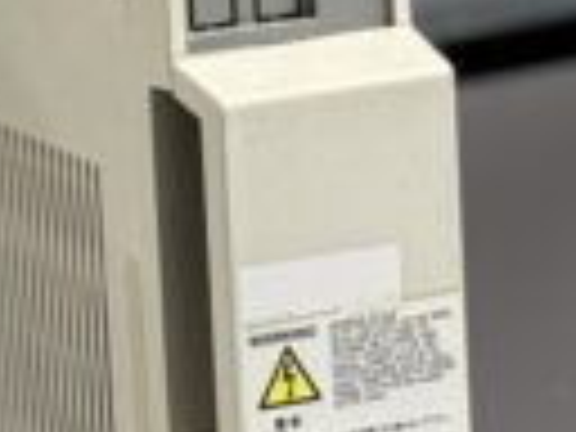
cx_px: 0
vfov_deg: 5.2
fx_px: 4776
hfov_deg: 6.9
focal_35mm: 287
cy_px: -99
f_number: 1.78
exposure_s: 1/50
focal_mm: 6.76
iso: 250
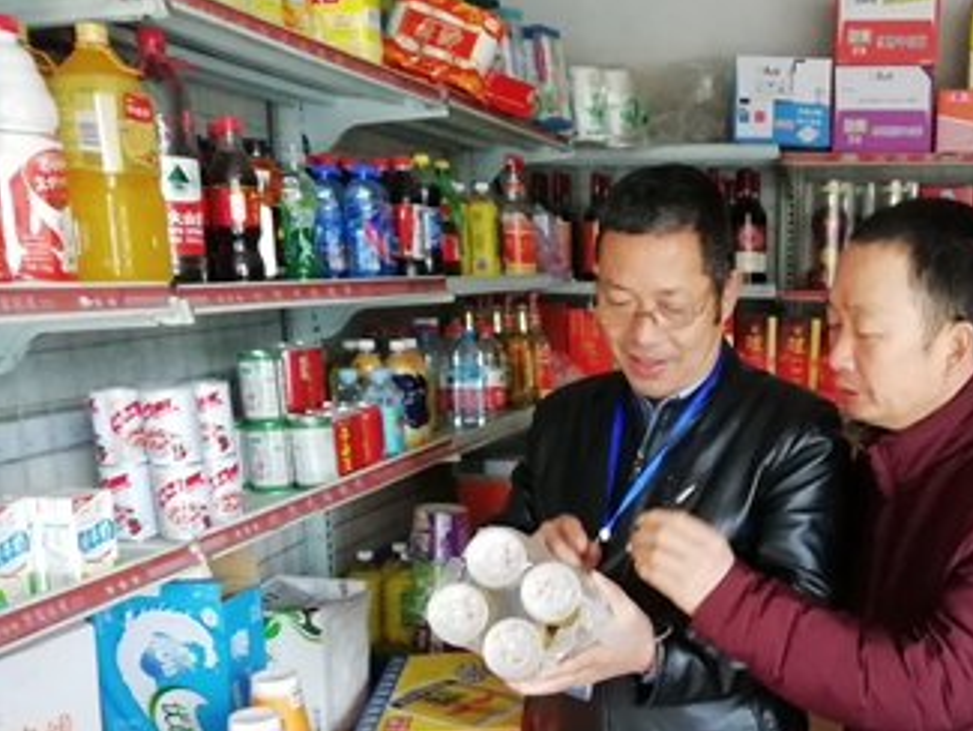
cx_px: 745
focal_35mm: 40
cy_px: 529
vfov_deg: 35.4
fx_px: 1125
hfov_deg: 45.0
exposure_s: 1/25
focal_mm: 3.21
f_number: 2.2
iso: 500
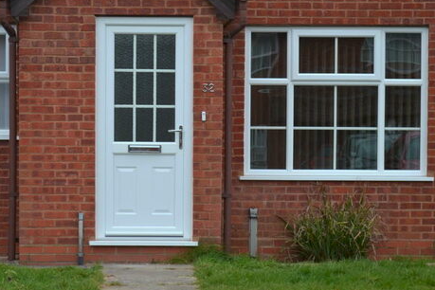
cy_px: 154
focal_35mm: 126
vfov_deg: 10.9
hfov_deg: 16.3
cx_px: 176
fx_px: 1520
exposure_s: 1/125
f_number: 5.6
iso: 100
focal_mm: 55
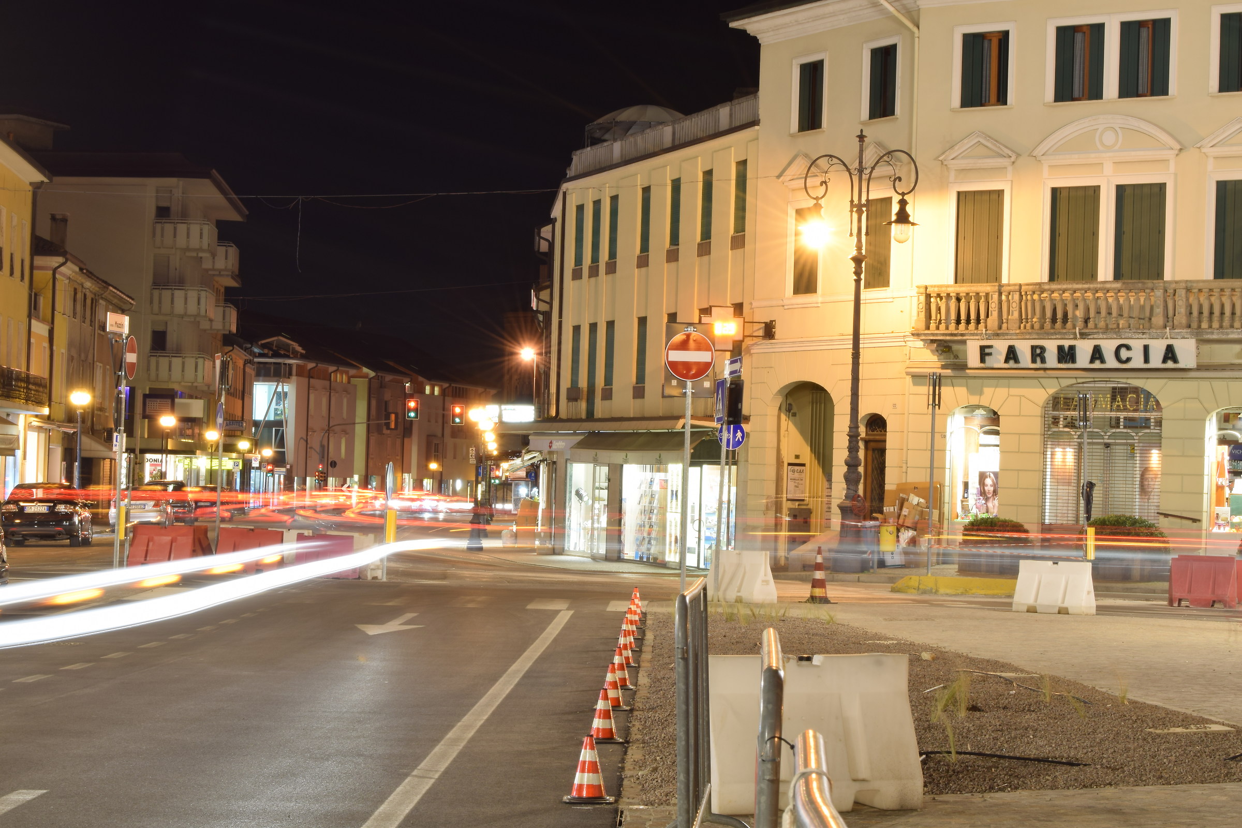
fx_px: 2846
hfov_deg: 24.6
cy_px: 414
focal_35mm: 82
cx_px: 621
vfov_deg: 16.6
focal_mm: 55
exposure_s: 30
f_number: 25
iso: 100
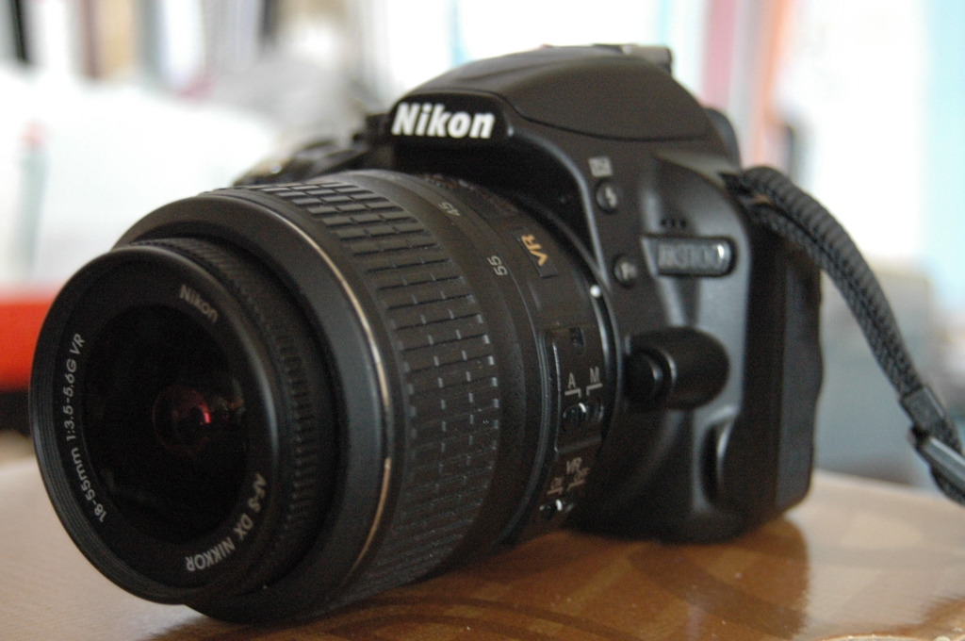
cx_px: 482
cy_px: 320
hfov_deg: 28.1
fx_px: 1928
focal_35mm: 72
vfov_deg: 18.9
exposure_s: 1/13
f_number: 4.5
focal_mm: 48
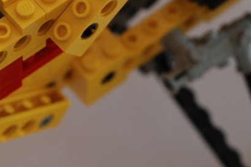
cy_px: -5
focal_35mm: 186
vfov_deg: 7.3
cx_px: -44
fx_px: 1296
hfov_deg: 10.9
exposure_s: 1/60
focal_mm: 50
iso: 200
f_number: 4
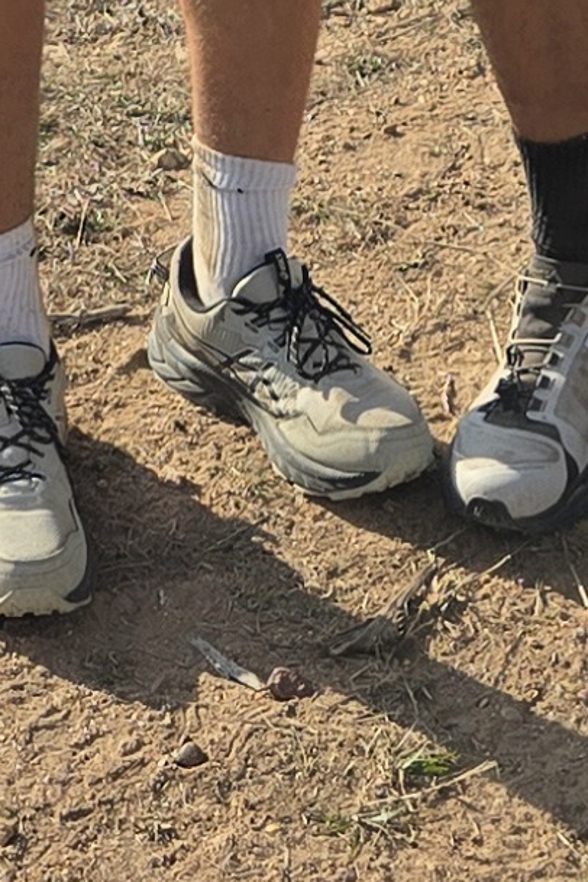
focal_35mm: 157
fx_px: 3846
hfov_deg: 8.7
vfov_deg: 12.1
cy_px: -691
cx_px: 240
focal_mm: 5.4
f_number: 1.8
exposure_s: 1/2228
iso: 25
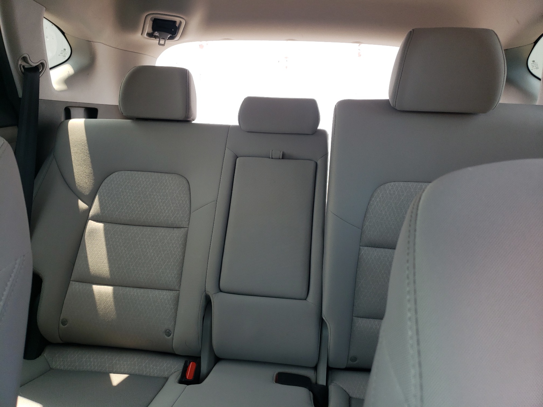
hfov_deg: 67.3
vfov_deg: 53.1
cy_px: 204
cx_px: 272
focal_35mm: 26
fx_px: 408
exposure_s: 1/161
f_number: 1.5
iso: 50
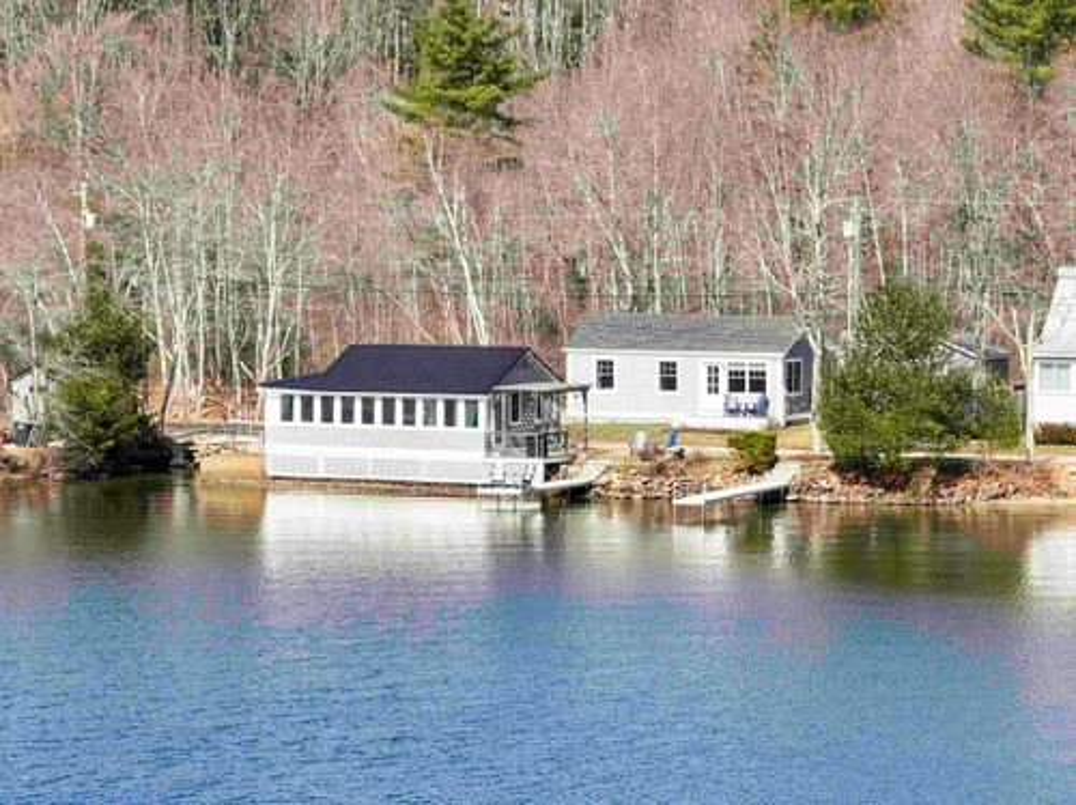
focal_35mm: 166
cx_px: 538
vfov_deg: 8.9
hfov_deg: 11.9
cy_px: 402
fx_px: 5155
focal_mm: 30.71
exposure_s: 1/1250
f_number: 3.4
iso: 100
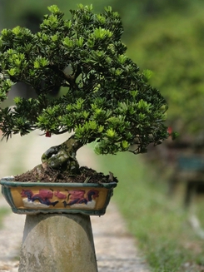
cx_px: 56
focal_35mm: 169
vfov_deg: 11.7
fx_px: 1329
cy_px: 97
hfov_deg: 8.8
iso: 64
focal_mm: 18.6
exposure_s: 1/769
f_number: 3.4
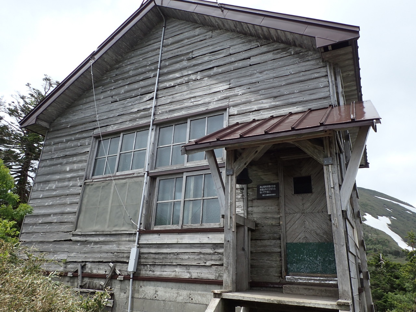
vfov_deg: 54.9
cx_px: 208
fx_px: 300
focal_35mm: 25
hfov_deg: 69.4
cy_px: 156
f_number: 8
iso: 100
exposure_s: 1/160
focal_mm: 4.5
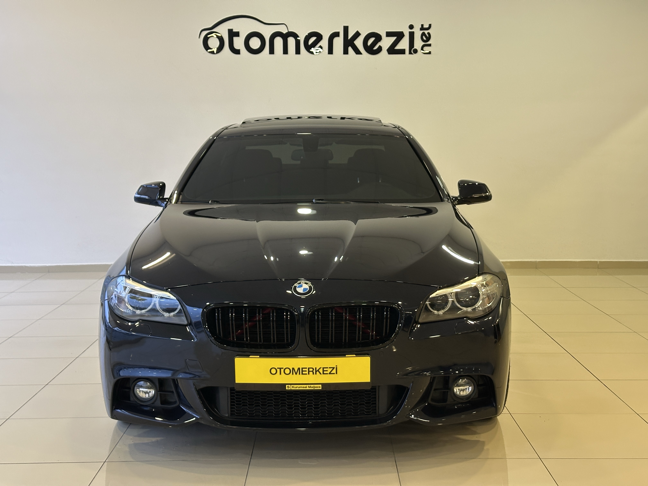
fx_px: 899
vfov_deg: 30.3
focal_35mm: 48
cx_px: 324
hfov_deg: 39.7
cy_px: 243
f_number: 1.78
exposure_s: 1/50
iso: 160
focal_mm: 6.86
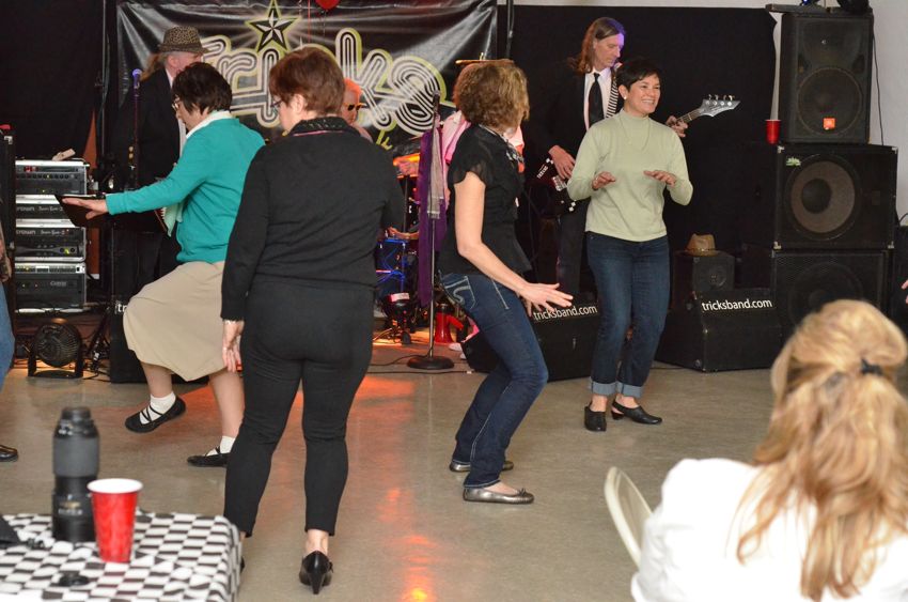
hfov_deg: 27.0
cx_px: 454
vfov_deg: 18.1
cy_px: 301
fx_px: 1888
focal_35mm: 75
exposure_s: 1/250
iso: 5000
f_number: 4
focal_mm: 50
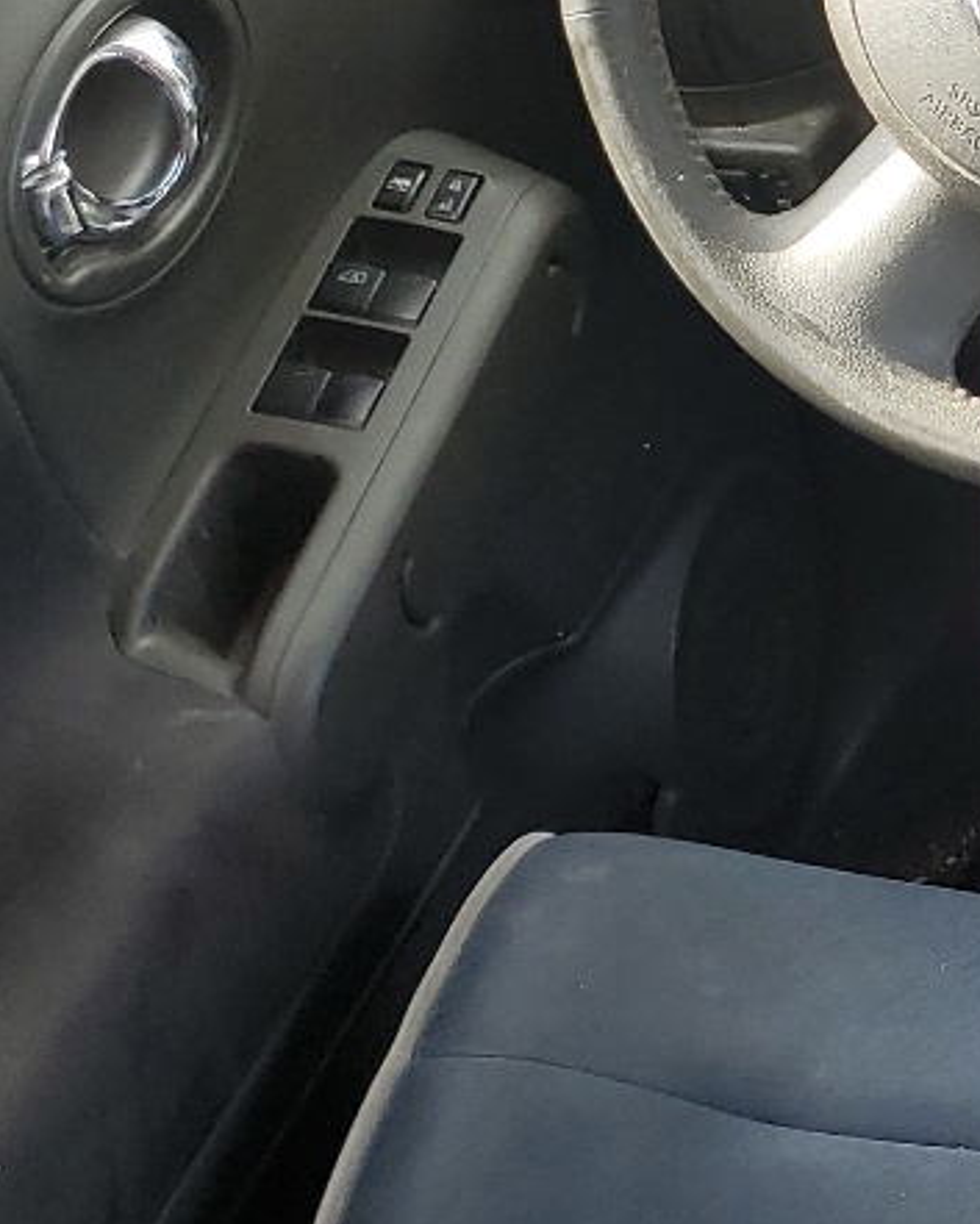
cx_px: 1816
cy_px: 833
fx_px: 3334
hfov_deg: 14.5
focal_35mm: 92
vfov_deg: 20.7
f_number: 1.5
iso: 50
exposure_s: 1/132
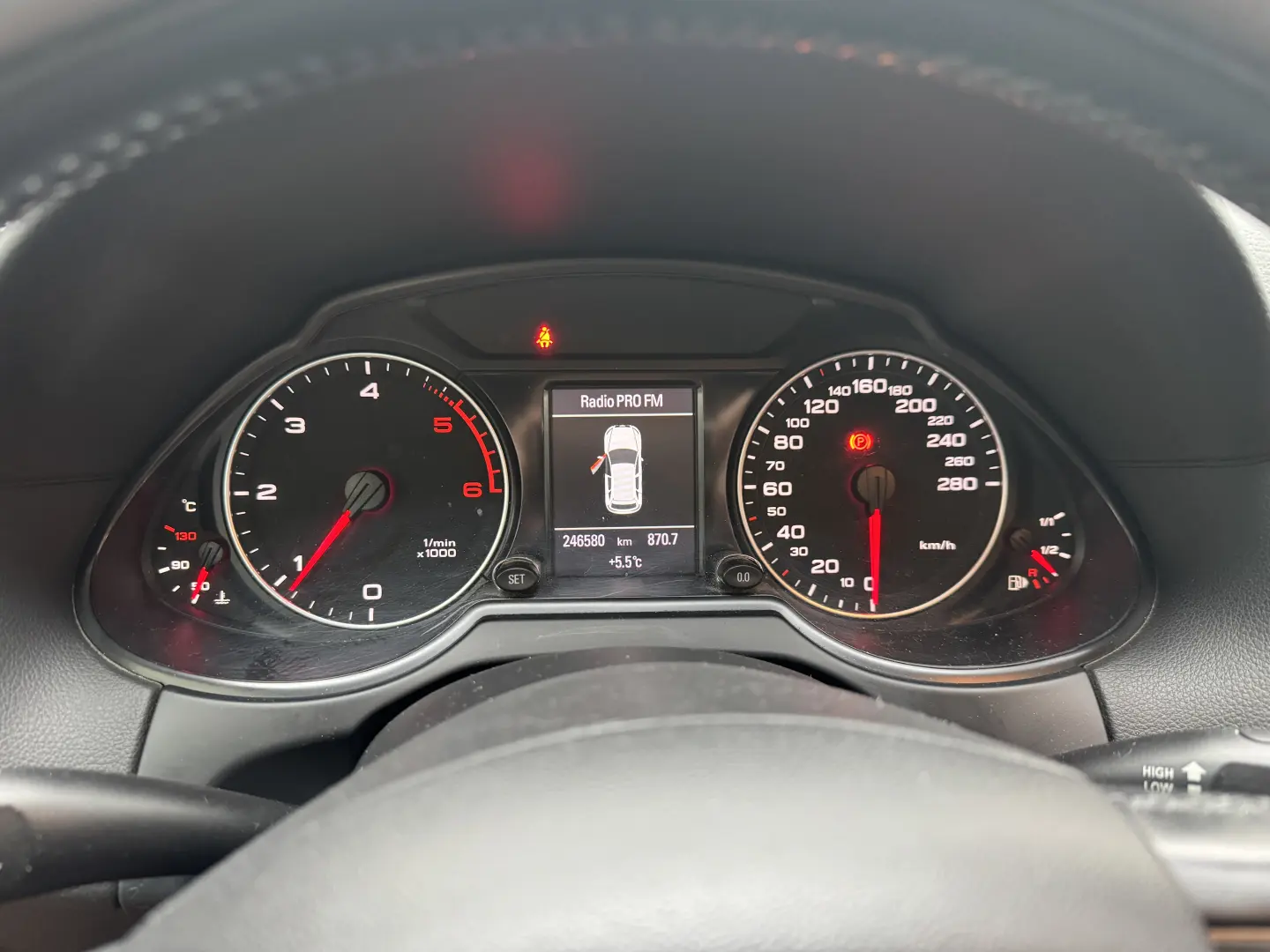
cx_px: 635
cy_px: 476
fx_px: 881
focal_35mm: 24
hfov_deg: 71.6
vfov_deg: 56.8
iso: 800
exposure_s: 1/57
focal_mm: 6.76
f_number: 1.78
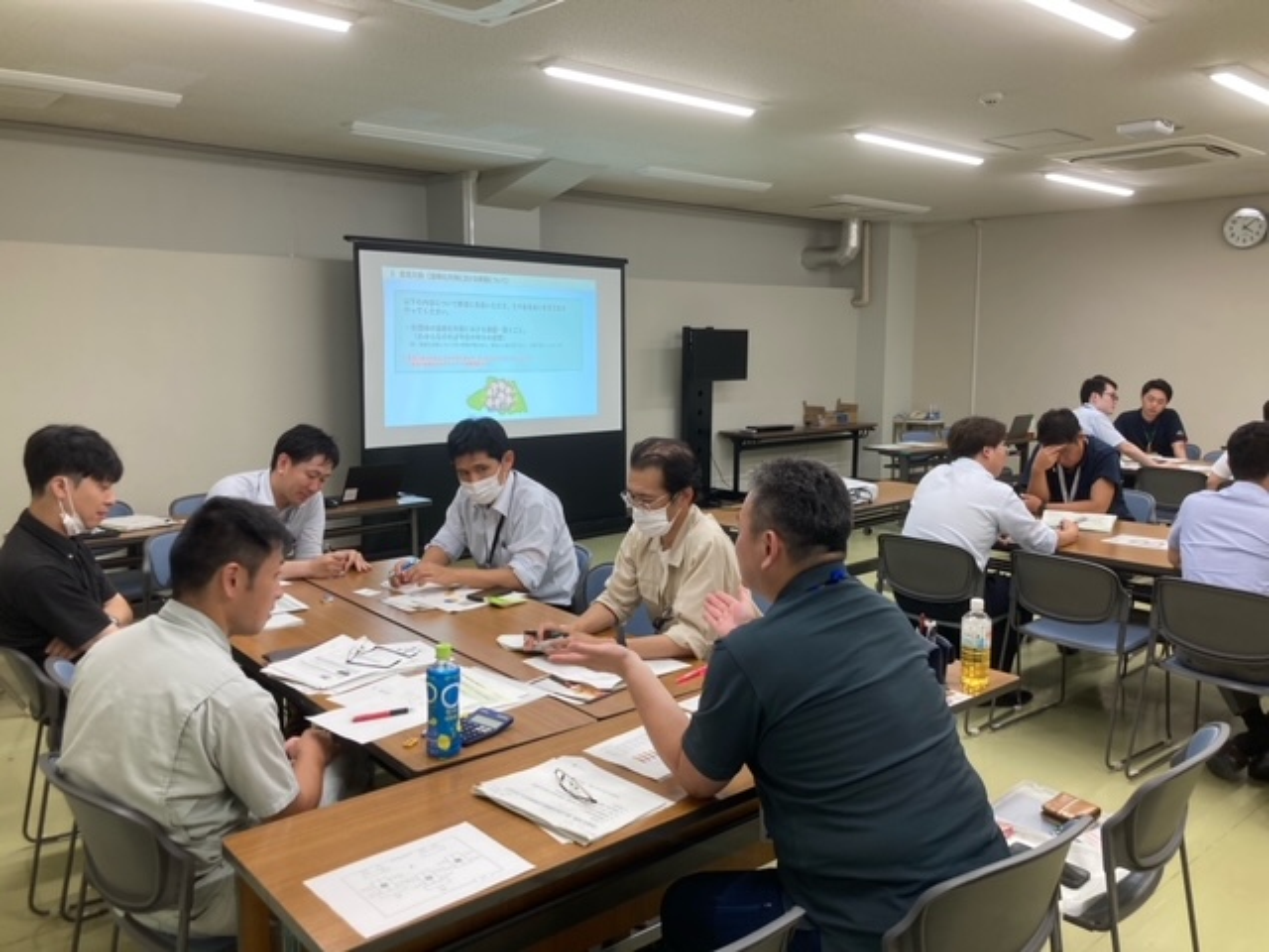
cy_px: 476
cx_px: 634
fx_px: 1026
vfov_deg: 49.7
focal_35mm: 28
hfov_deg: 63.4
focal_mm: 3.99
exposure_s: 1/50
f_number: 1.8
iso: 50
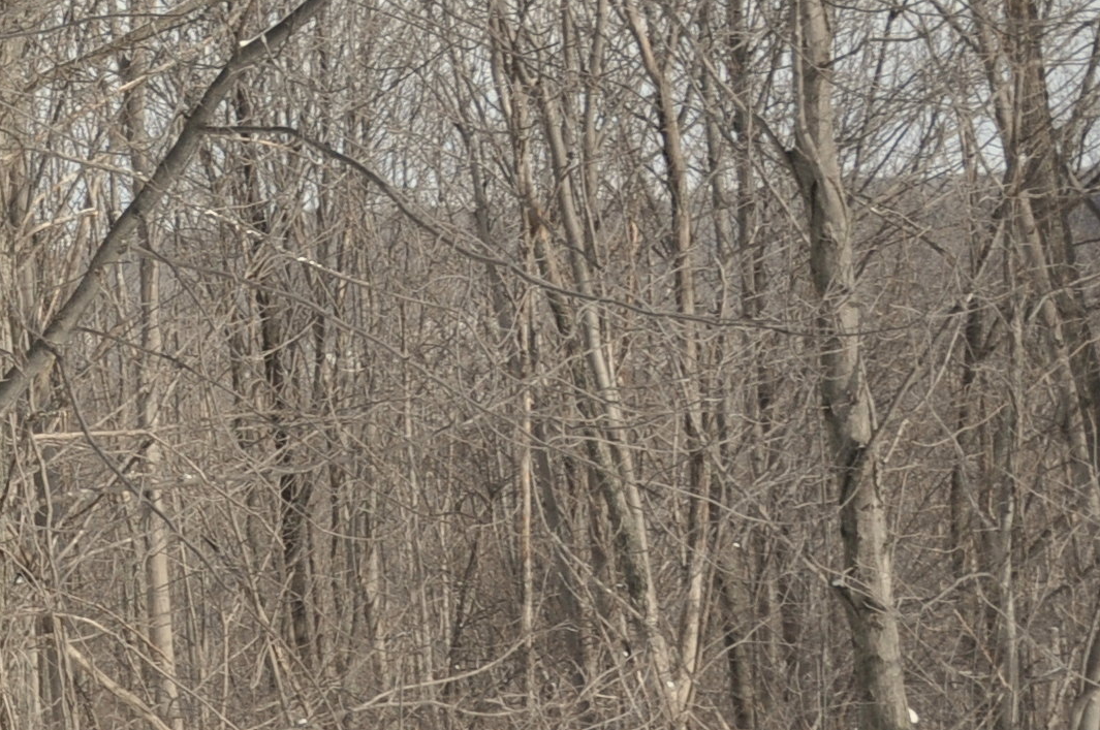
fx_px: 4608
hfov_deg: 12.1
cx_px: -1097
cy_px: 93
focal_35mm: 151
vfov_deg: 9.0
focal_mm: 25
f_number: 6.3
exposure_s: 1/1600
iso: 400
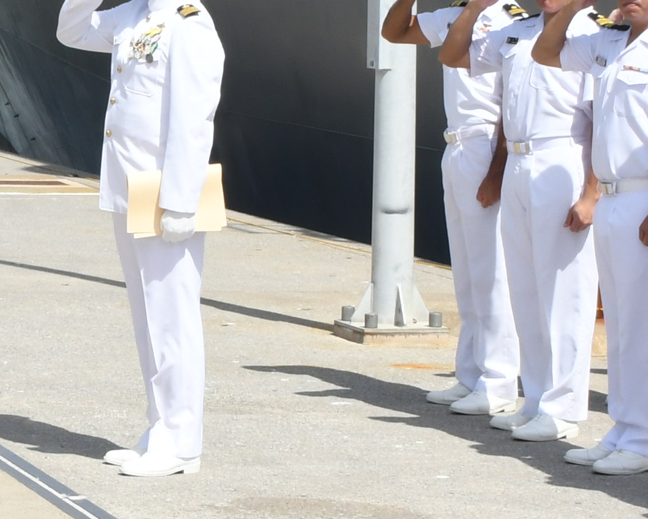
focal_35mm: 159
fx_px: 3050
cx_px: -5
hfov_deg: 12.0
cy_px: 178
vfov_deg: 9.7
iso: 400
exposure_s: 1/250
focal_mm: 26
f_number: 16
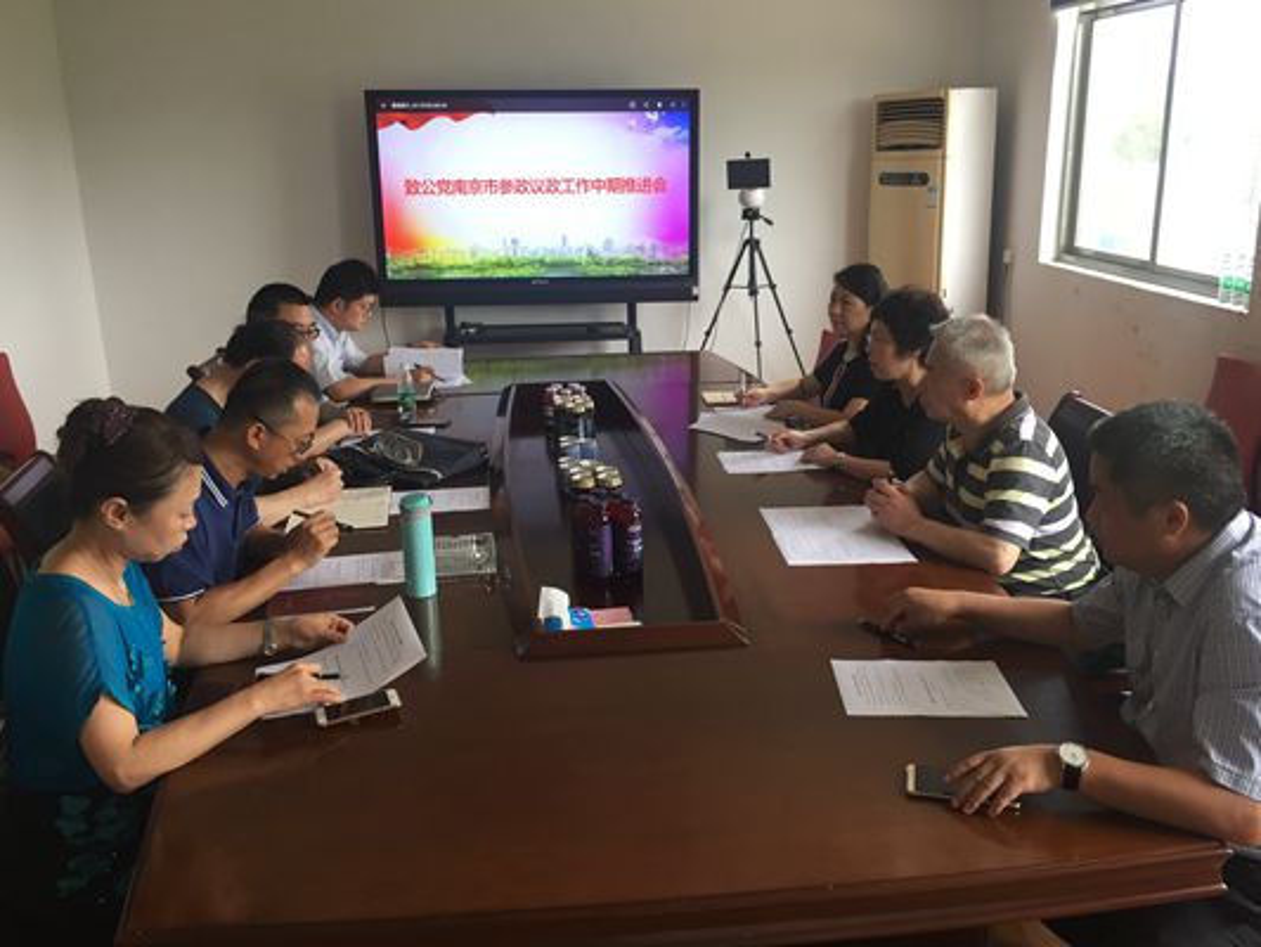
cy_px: 474
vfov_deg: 48.2
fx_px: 1057
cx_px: 630
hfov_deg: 61.6
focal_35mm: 29
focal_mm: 4.15
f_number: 2.2
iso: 32
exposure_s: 1/33
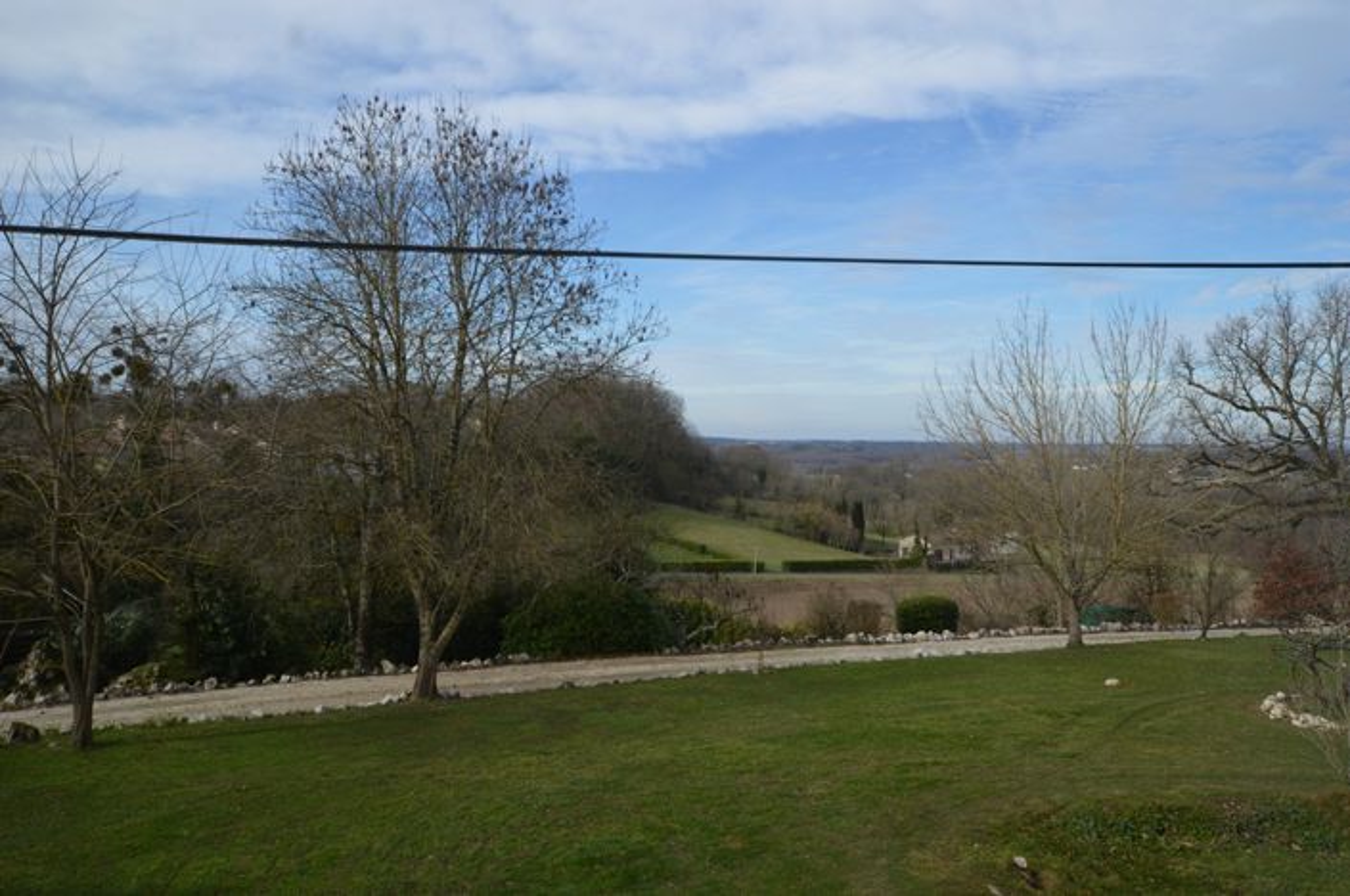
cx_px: 675
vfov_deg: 43.5
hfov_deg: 62.0
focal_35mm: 30
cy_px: 448
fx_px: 1123
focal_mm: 20
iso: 100
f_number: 7.1
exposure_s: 1/200
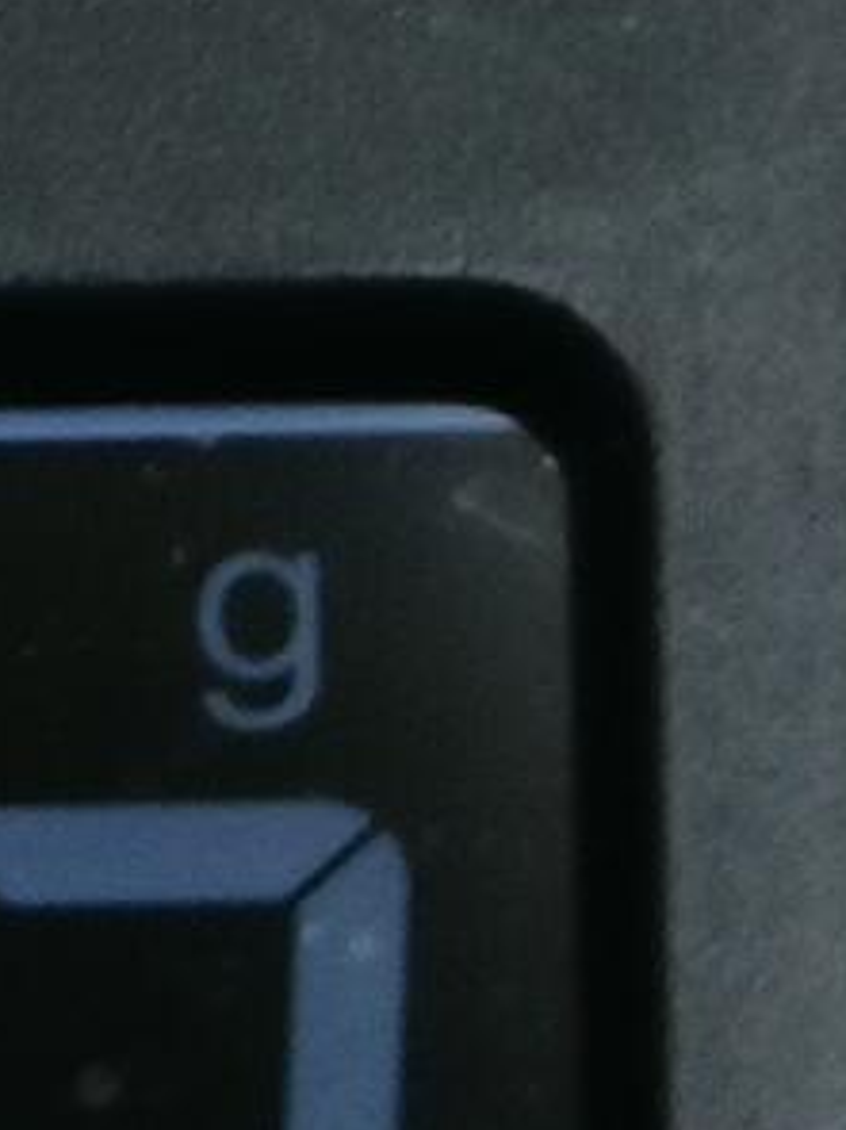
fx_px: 11739
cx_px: -1298
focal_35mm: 360
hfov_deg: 4.0
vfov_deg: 5.3
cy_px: -1628
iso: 80
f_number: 1.9
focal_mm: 6.67
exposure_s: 1/100
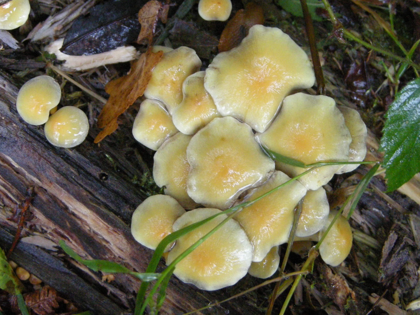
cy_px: 158
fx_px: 425
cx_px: 210
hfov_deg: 52.6
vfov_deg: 40.7
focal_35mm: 35
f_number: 2.7
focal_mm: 7.5
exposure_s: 1/33
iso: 400
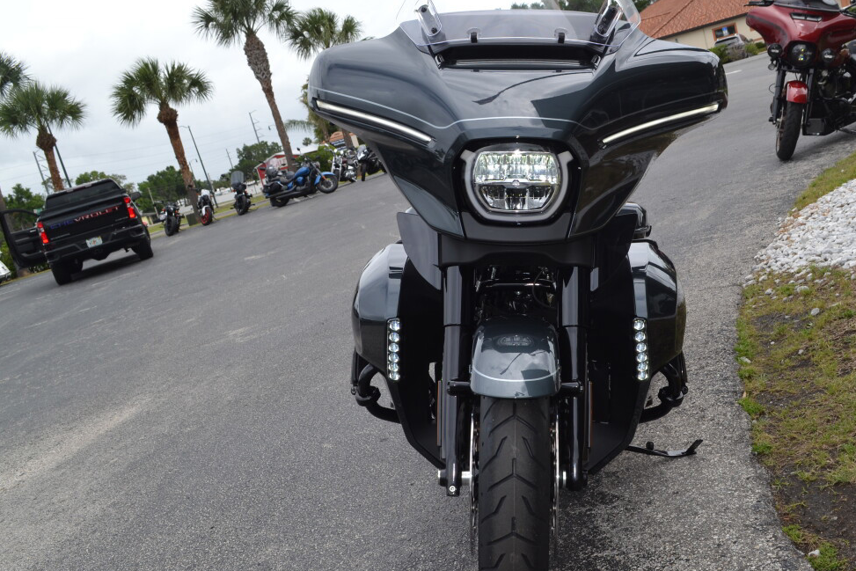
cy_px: 301
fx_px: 880
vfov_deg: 35.9
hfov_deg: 51.4
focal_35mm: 37
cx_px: 527
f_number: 9
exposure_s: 1/200
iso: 100
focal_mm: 20
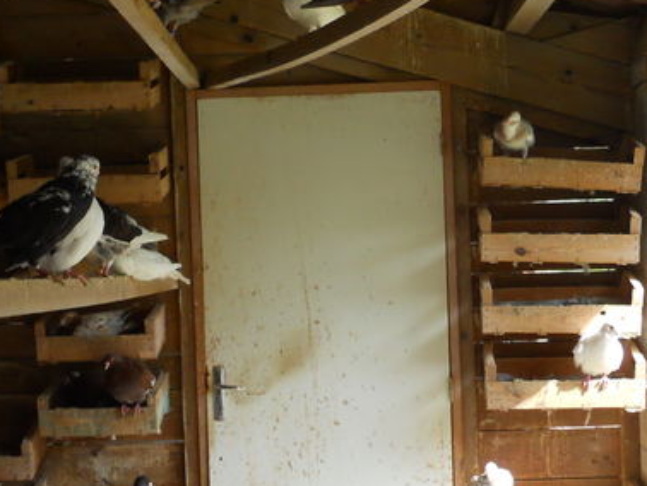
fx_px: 1384
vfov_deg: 19.9
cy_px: 287
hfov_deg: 26.3
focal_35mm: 74
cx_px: 272
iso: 160
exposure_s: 1/250
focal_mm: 5
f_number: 2.7
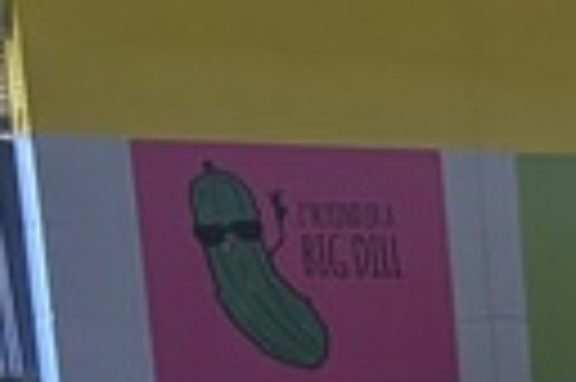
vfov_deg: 5.9
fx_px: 3452
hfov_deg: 8.2
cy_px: 1150
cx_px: 1670
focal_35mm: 216
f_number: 1.6
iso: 400
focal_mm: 5.96
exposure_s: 1/60
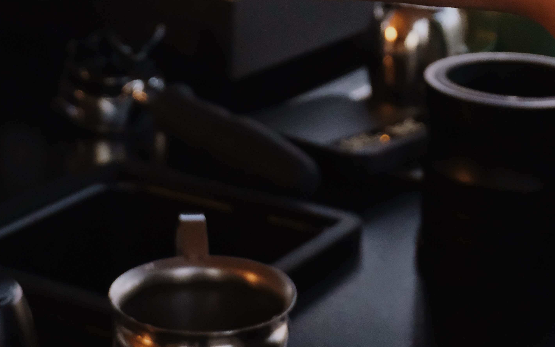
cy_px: -351
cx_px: 290
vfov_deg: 11.3
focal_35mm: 105
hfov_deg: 19.8
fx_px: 1588
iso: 6400
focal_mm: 25.6
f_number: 4.4
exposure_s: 1/200
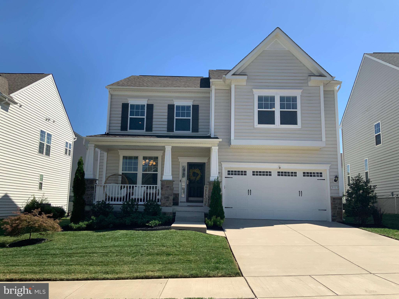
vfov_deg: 48.2
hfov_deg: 61.7
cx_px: 200
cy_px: 150
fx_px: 334
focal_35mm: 29
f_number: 1.8
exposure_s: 1/2227
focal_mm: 3
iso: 16
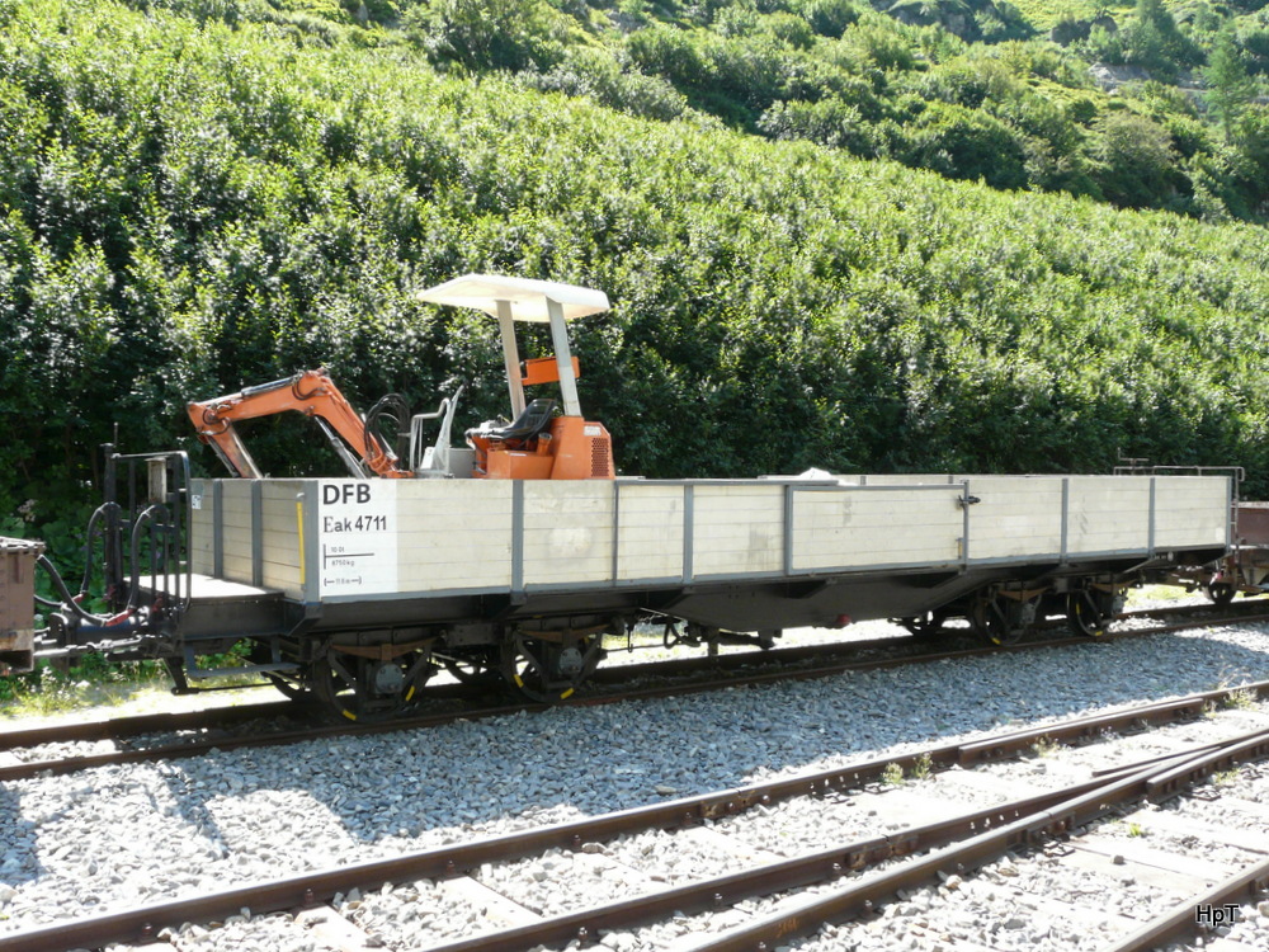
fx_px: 1210
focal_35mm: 33
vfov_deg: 42.9
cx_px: 634
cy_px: 476
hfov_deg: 55.4
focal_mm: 5.5
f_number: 4
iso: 160
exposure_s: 1/160
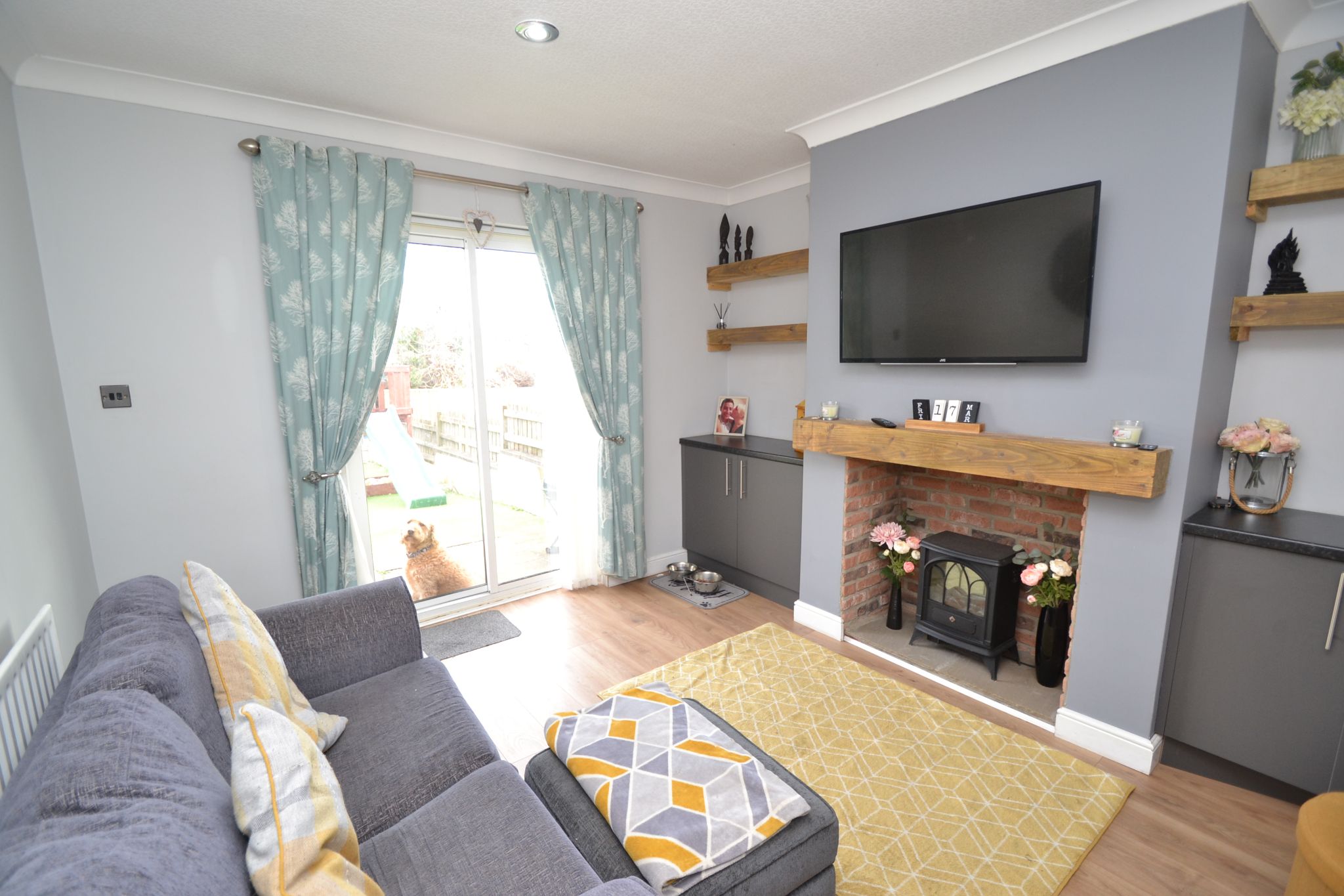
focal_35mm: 15
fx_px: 560
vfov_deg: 77.3
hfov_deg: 100.4
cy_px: 448
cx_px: 672
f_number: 4
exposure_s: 1/60
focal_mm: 10
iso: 400
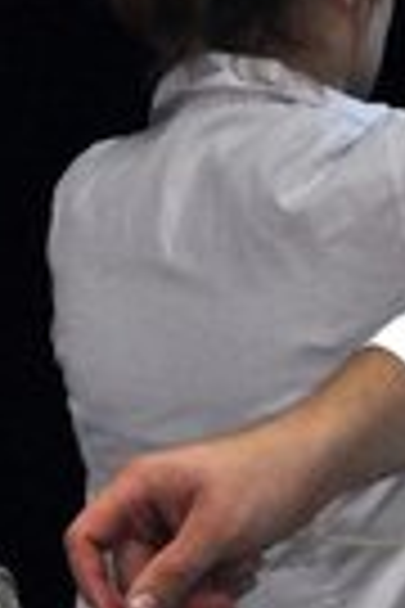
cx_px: 448
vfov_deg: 4.2
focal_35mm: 489
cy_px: -23
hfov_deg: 2.8
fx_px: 8251
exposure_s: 1/60
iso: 3200
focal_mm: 80
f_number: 14
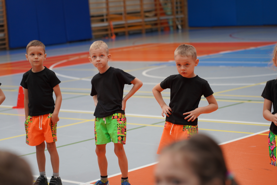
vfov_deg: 13.0
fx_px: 808
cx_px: 138
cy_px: 92
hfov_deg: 19.5
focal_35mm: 105
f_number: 4
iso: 400
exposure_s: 1/160
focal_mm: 105
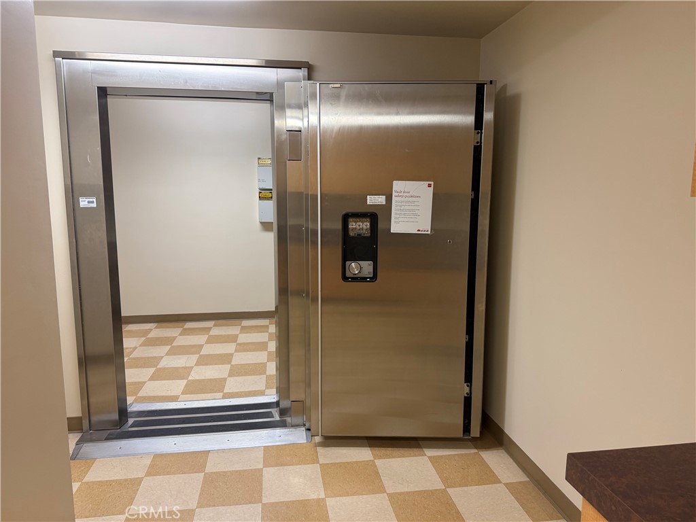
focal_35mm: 24
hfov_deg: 71.6
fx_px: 483
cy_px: 261
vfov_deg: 56.8
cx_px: 348
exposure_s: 1/60
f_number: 1.78
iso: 160
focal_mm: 6.76
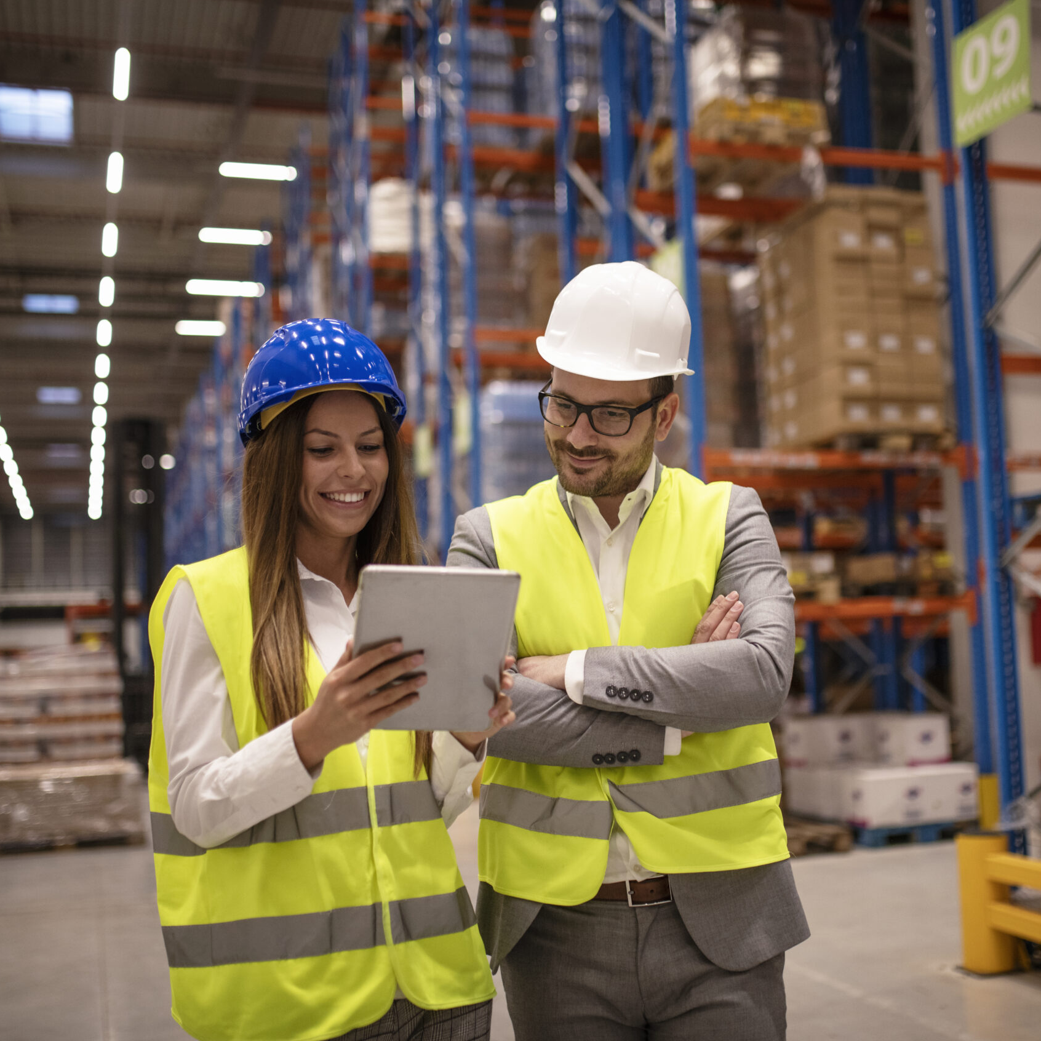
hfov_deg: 37.5
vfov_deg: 37.6
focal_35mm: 45
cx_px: 591
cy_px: 523
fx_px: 1531
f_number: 1.4
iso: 640
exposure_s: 1/250
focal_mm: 35
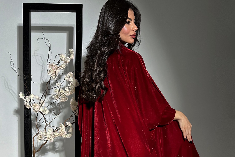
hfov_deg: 55.8
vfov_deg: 35.9
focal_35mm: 34
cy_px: 149
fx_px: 222
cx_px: 115
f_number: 1.78
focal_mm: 6.86
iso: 64
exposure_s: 1/100
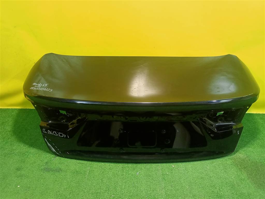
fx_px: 214
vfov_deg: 49.7
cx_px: 132
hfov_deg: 63.4
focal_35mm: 28
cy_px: 100
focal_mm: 3.65
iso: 342
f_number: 2.2
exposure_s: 1/33.3
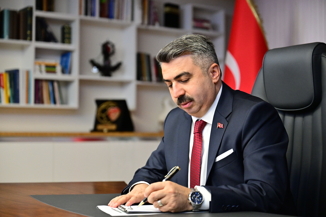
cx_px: 163
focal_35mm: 70
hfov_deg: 28.8
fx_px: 634
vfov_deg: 19.5
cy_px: 108
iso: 4000
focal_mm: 70
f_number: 2.8
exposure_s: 1/320
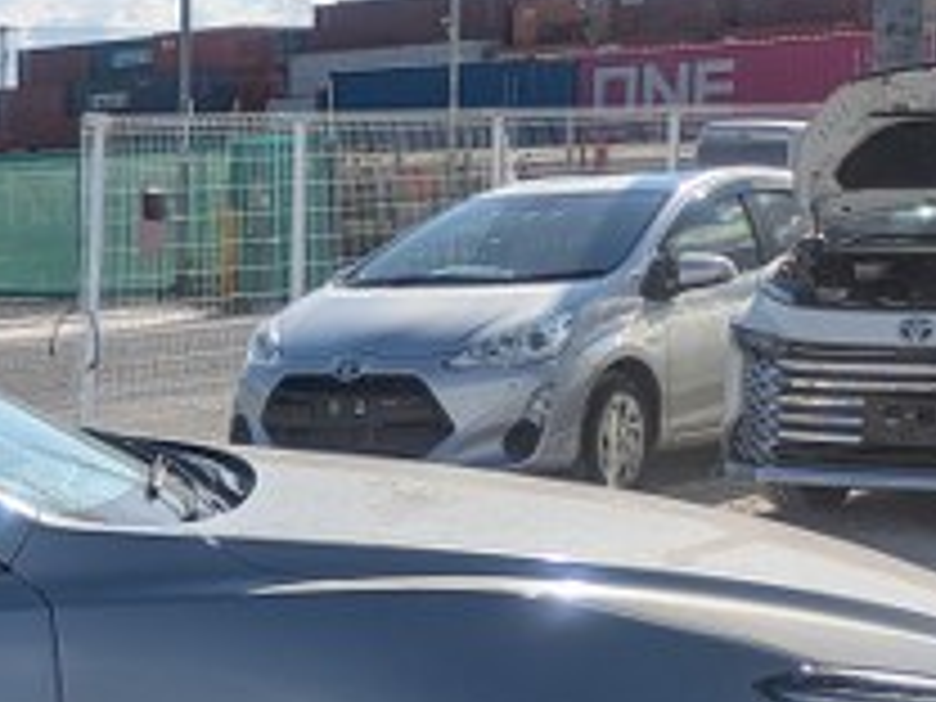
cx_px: -403
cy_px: 639
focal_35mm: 96
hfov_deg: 18.5
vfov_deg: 15.2
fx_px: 2596
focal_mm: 5.43
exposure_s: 1/3745
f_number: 1.89
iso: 50
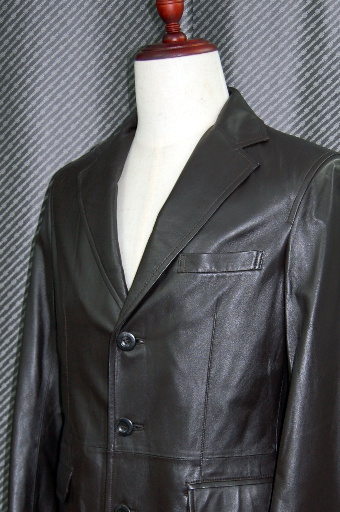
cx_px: 173
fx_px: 1079
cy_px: 362
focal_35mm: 76
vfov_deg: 26.4
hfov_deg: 17.9
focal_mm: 30
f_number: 4.2
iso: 400
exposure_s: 1/60
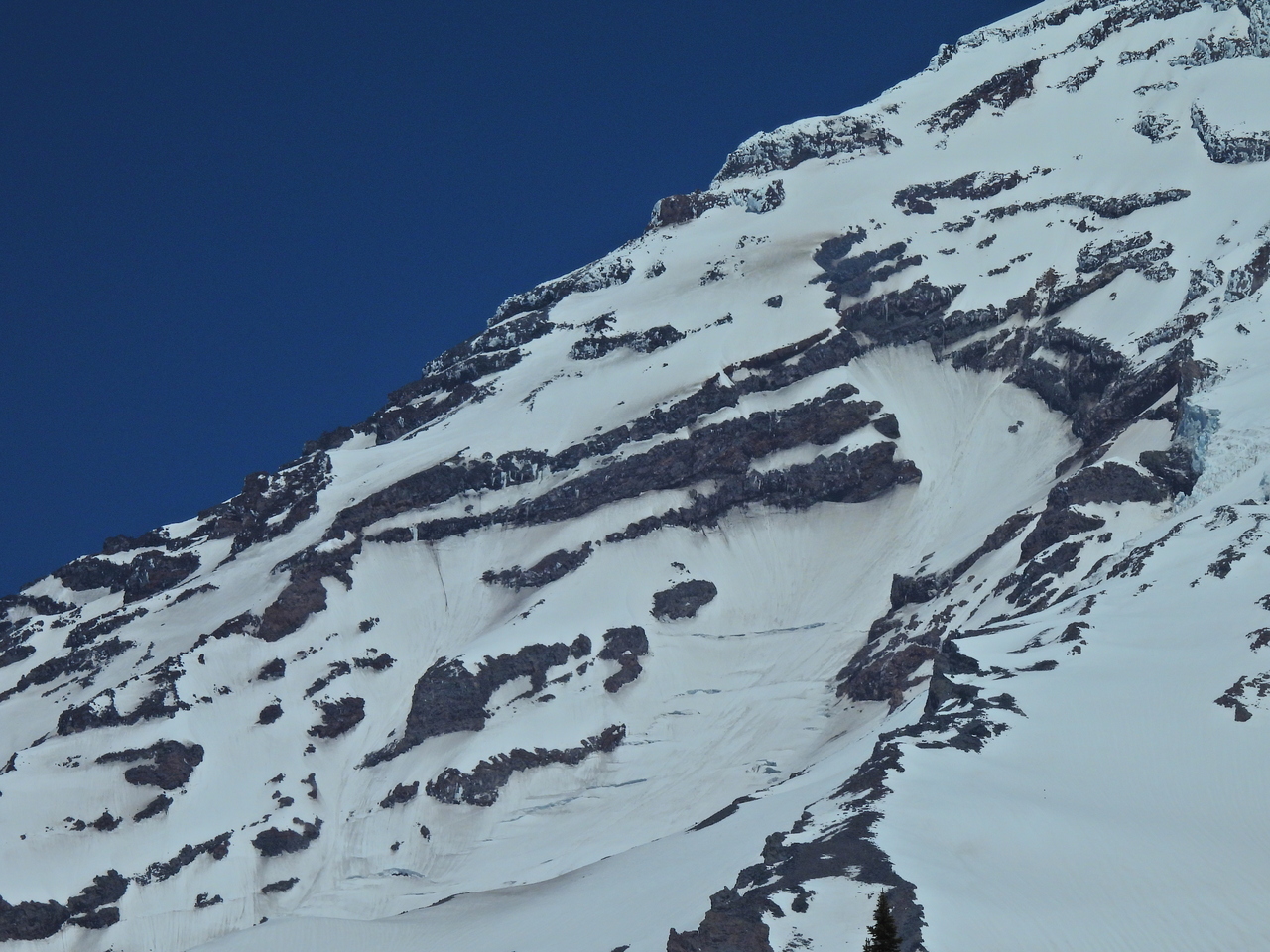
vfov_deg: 5.0
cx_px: 635
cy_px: 476
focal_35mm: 300
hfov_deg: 6.6
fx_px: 11006
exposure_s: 1/2000
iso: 100
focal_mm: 53.5
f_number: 7.1
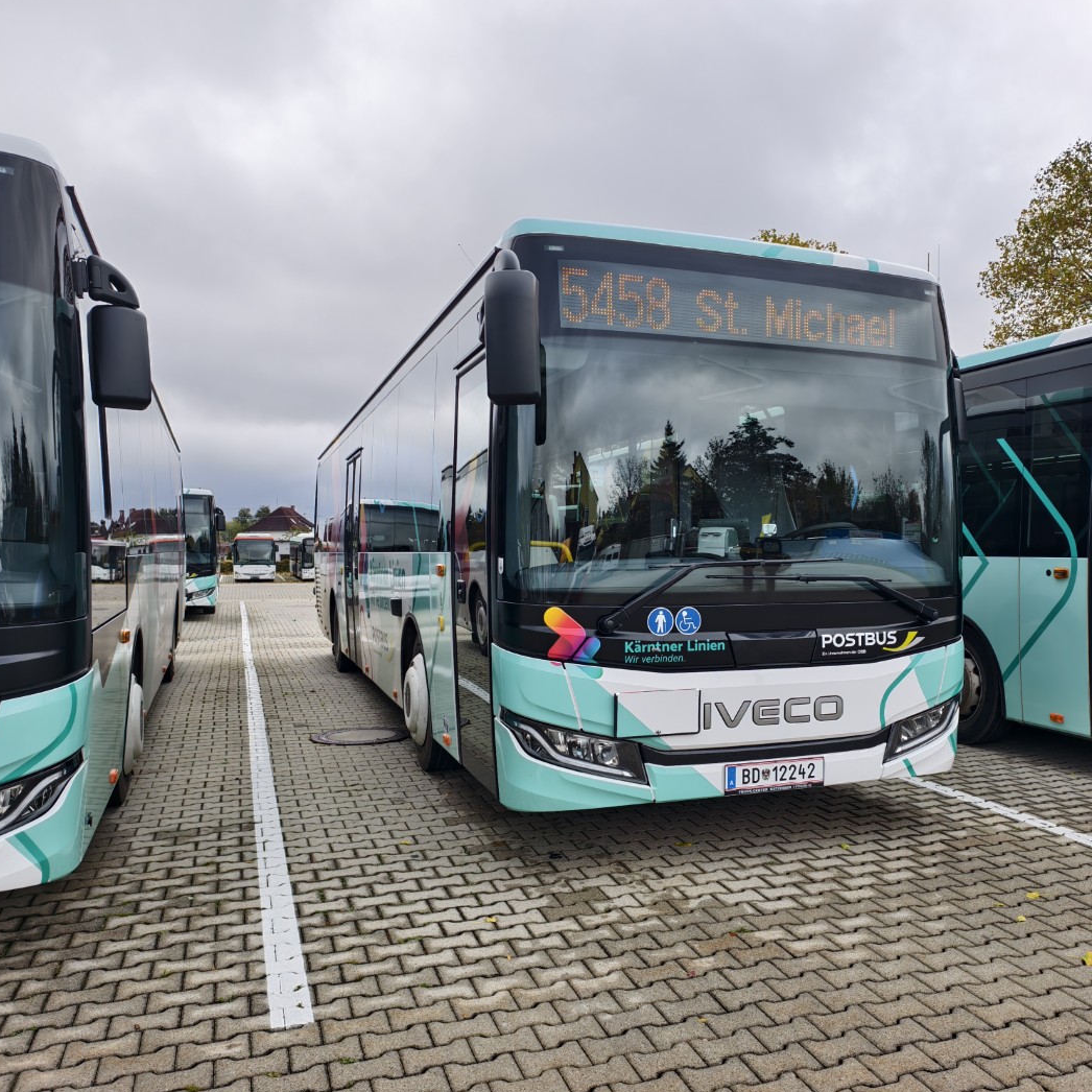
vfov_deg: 57.3
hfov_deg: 56.7
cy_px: 559
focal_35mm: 28
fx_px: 999
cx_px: 674
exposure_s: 1/469
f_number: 1.57
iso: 71
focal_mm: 6.54
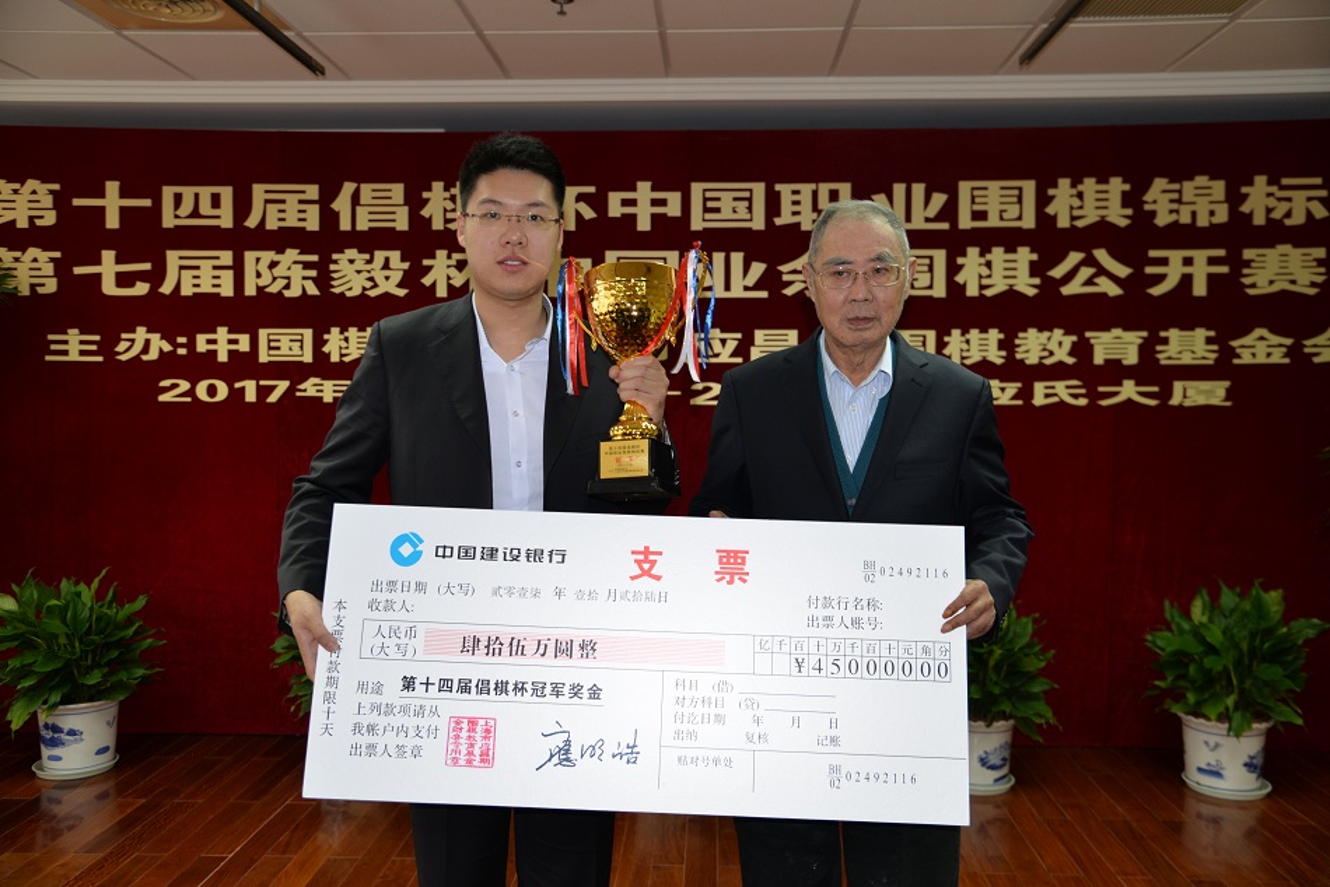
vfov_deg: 41.1
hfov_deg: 58.7
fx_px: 1183
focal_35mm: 32
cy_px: 444
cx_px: 665
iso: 450
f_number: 4
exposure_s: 1/60
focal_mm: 32
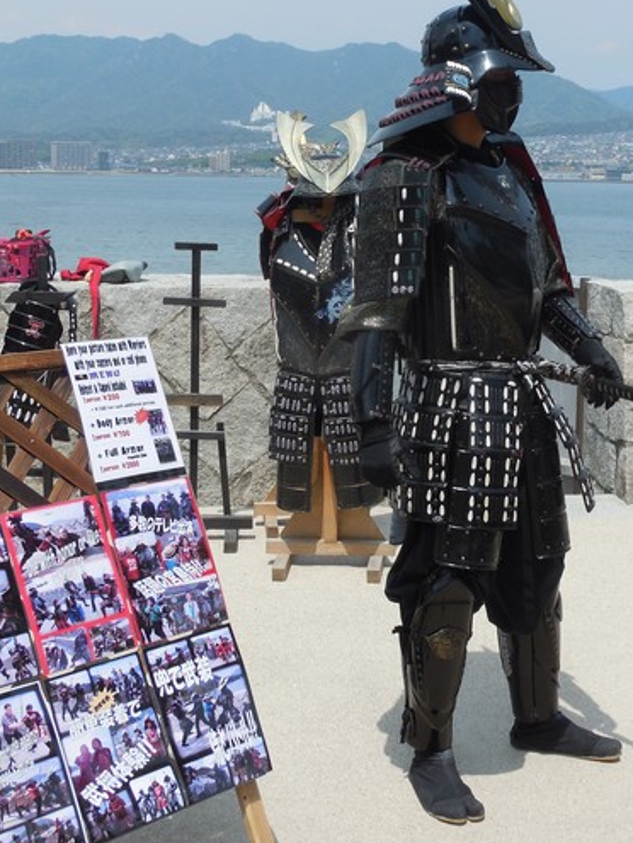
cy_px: 322
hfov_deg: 23.5
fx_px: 1510
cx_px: 441
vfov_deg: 31.1
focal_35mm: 62
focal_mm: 7.1
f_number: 3.6
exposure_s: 1/1600
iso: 125
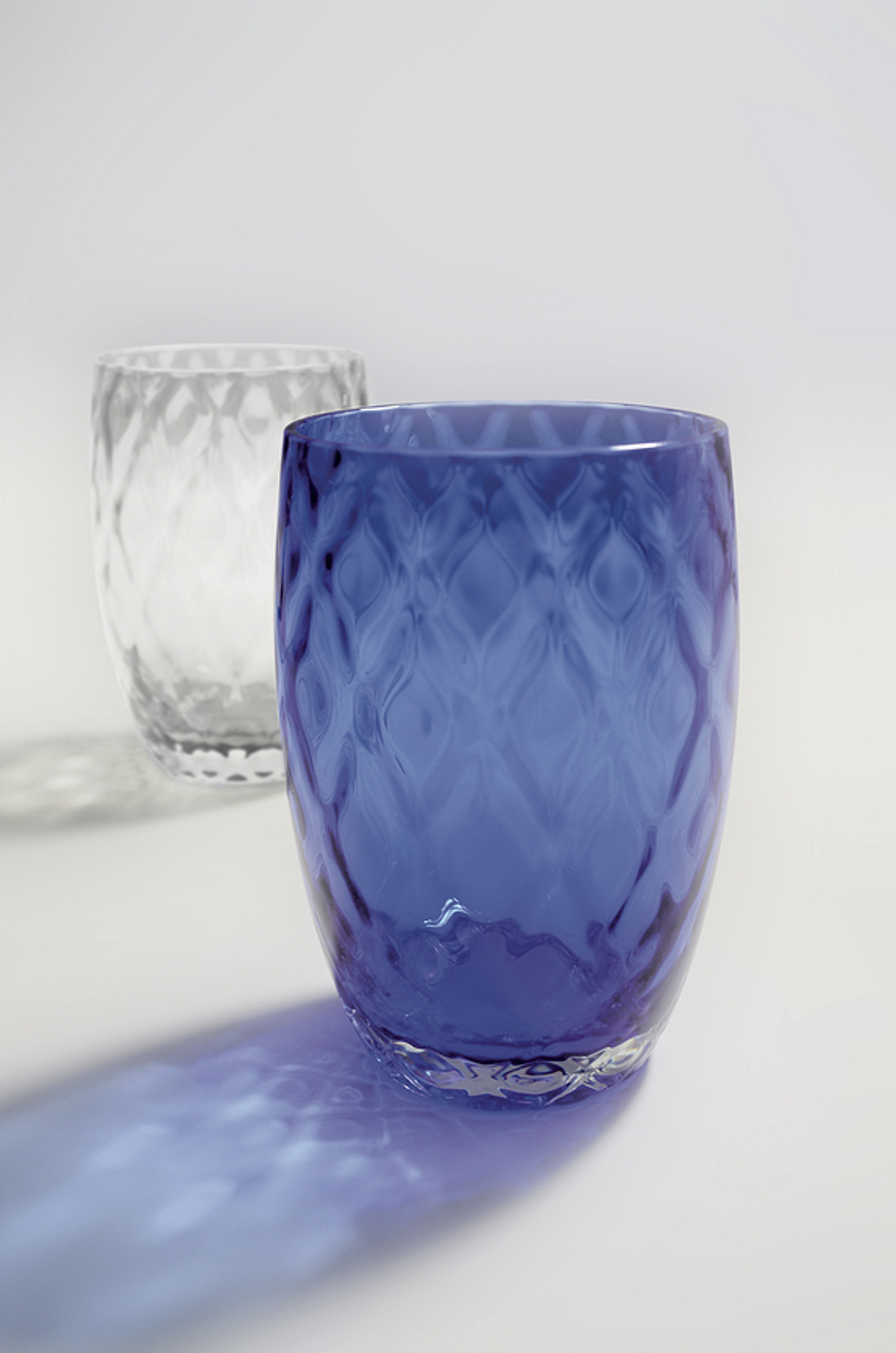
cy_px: 676
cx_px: 448
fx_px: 1632
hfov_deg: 30.7
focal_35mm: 44
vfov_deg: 45.0
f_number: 5
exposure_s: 1/100
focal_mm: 29
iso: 400
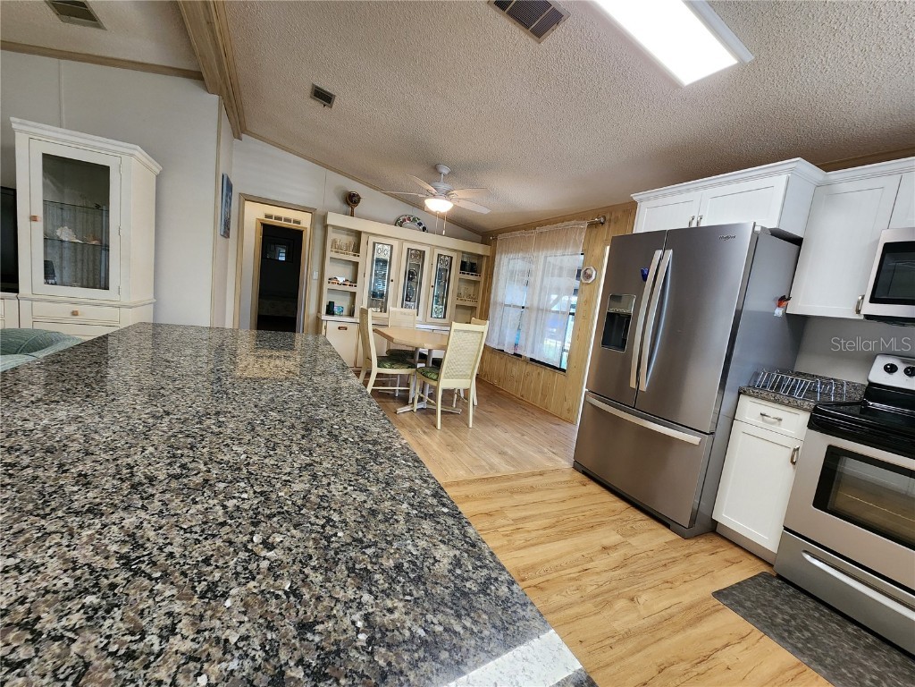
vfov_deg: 89.9
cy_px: 344
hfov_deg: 106.2
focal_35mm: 13
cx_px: 458
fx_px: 344
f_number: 2.2
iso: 200
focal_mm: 2.2
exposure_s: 1/60
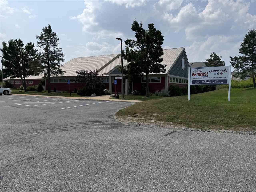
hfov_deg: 71.6
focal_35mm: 24
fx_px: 177
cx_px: 128
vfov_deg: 56.8
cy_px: 96
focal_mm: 6.76
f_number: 1.78
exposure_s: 1/7092
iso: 80
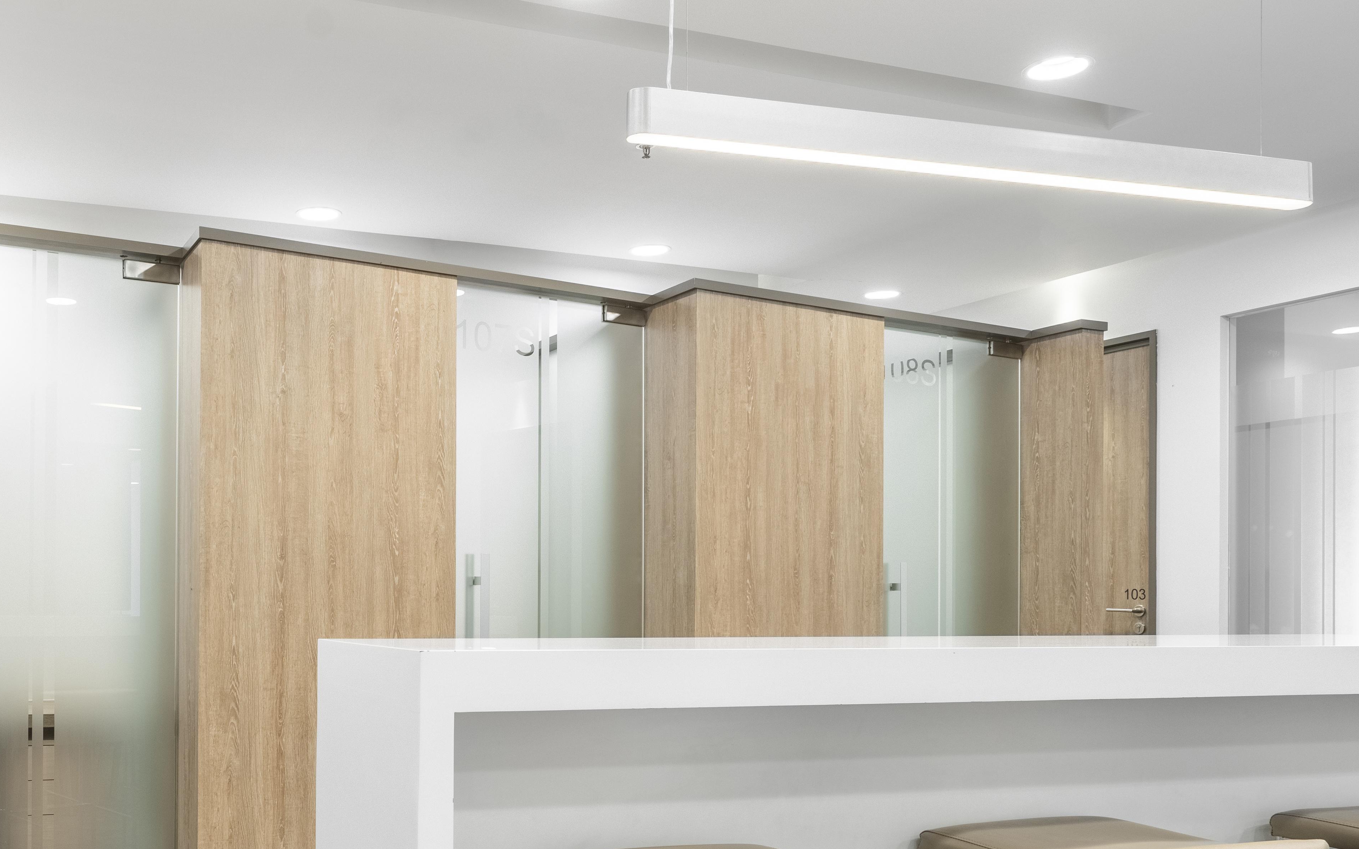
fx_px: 1259
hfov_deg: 54.1
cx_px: 338
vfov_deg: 36.8
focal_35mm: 34
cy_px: 584
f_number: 8
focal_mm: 16
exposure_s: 1/160
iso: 400
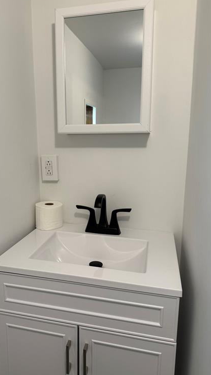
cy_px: 186
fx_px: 269
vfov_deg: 69.9
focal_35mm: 27
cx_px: 86
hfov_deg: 42.7
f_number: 1.78
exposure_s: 1/120
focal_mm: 6.76
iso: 100
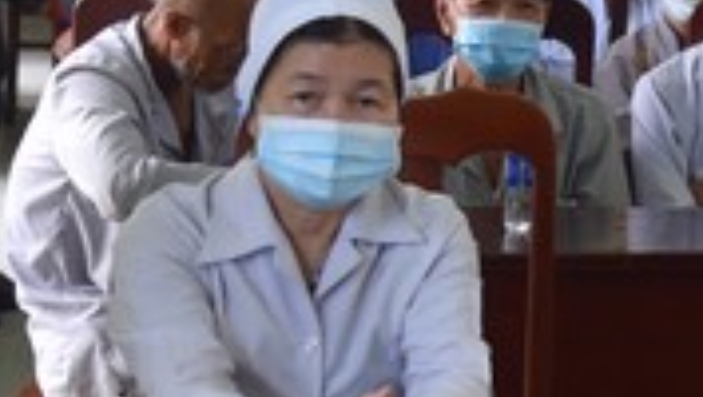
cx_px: 1203
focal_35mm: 177
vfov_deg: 6.9
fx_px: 3303
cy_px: 0
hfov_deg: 11.4
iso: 400
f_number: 4.5
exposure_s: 1/80
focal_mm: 46
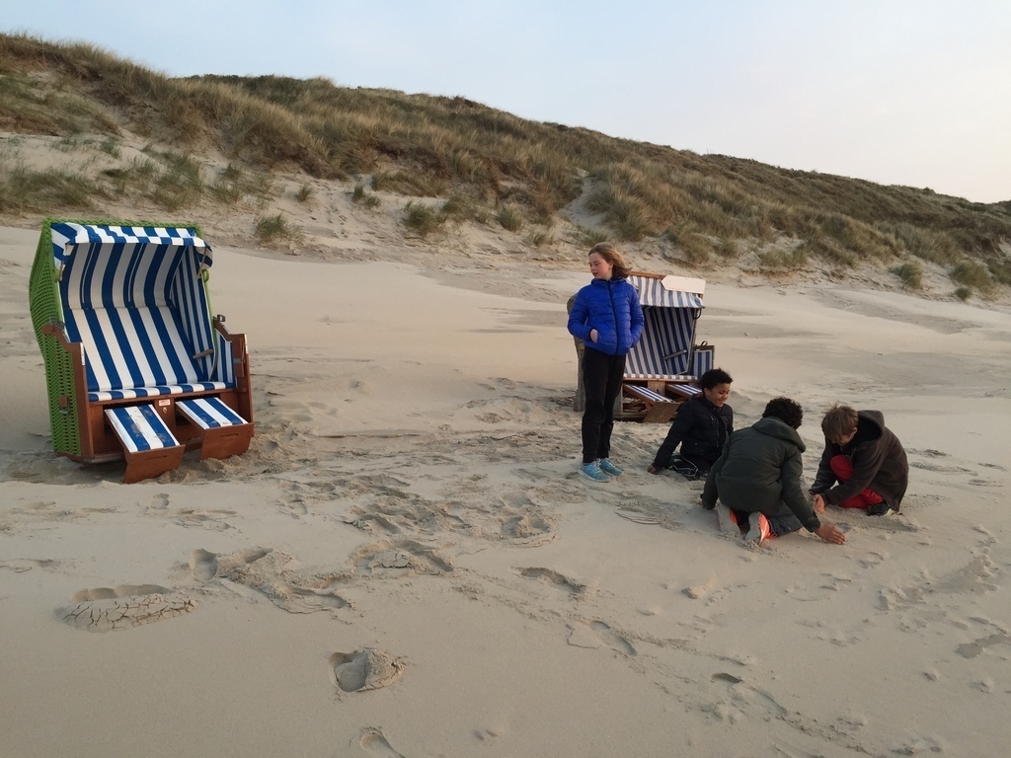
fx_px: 847
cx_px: 506
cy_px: 379
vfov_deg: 48.2
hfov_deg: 61.7
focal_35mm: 29
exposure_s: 1/100
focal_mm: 4.15
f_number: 2.2
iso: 40
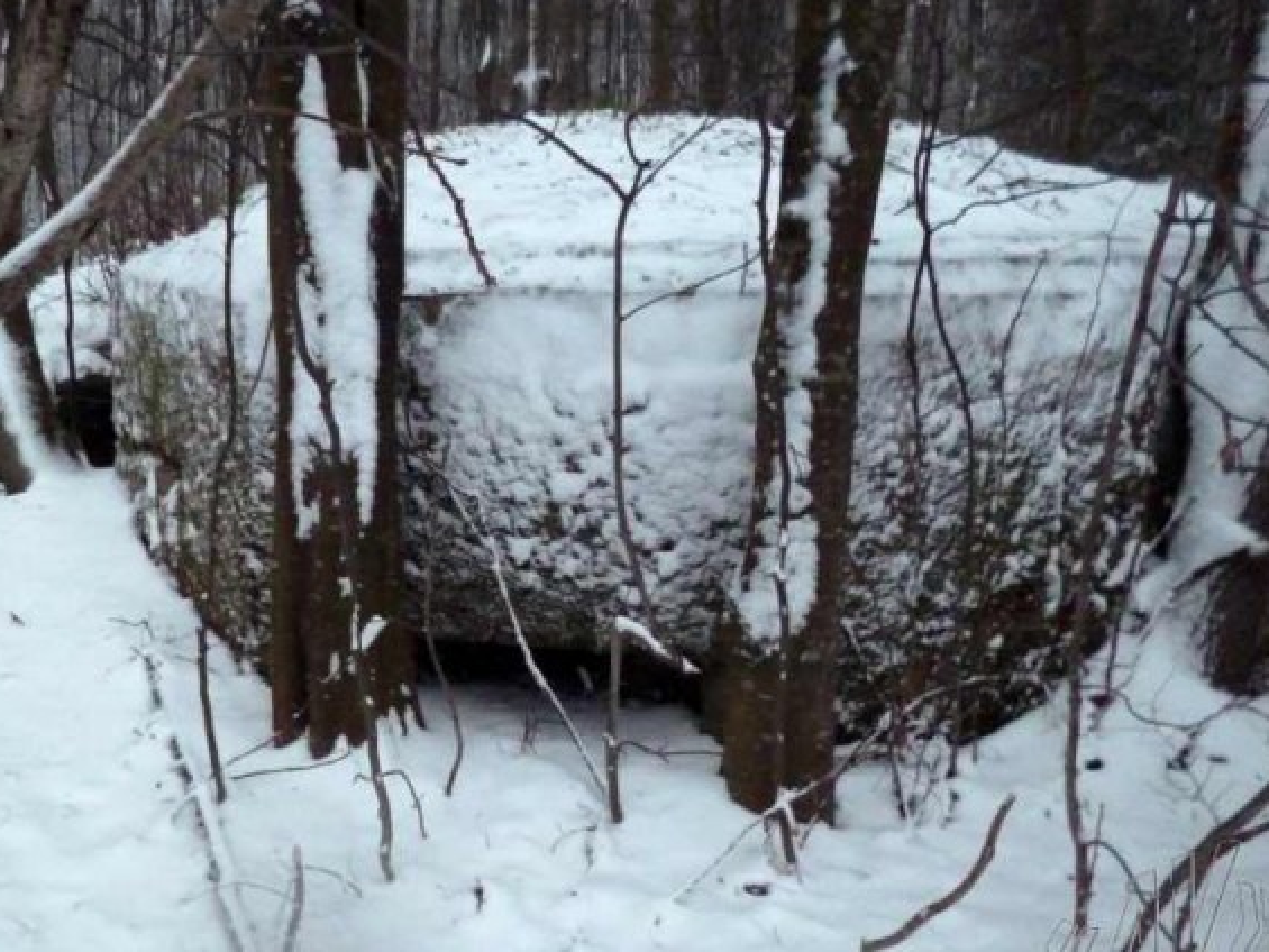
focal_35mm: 34
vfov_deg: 41.8
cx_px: 418
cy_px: 512
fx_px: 1247
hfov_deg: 52.9
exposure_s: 1/60
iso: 800
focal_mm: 4.3
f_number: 2.5
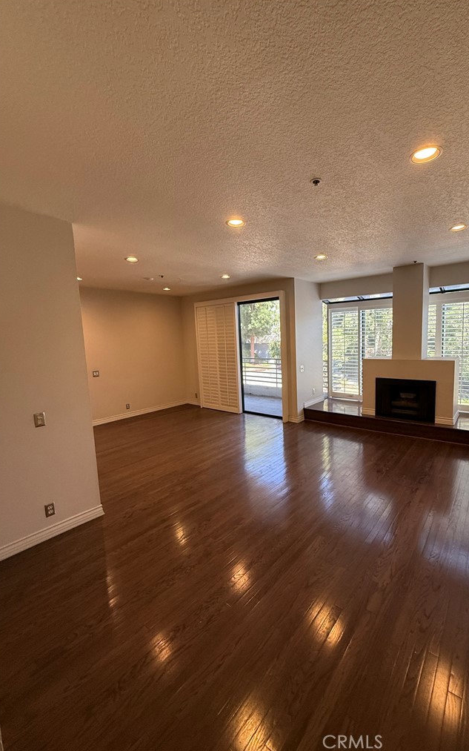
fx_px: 307
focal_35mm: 15
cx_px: 274
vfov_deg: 101.5
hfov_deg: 74.2
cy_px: 373
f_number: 2.2
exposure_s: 1/120
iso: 250
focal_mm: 2.22
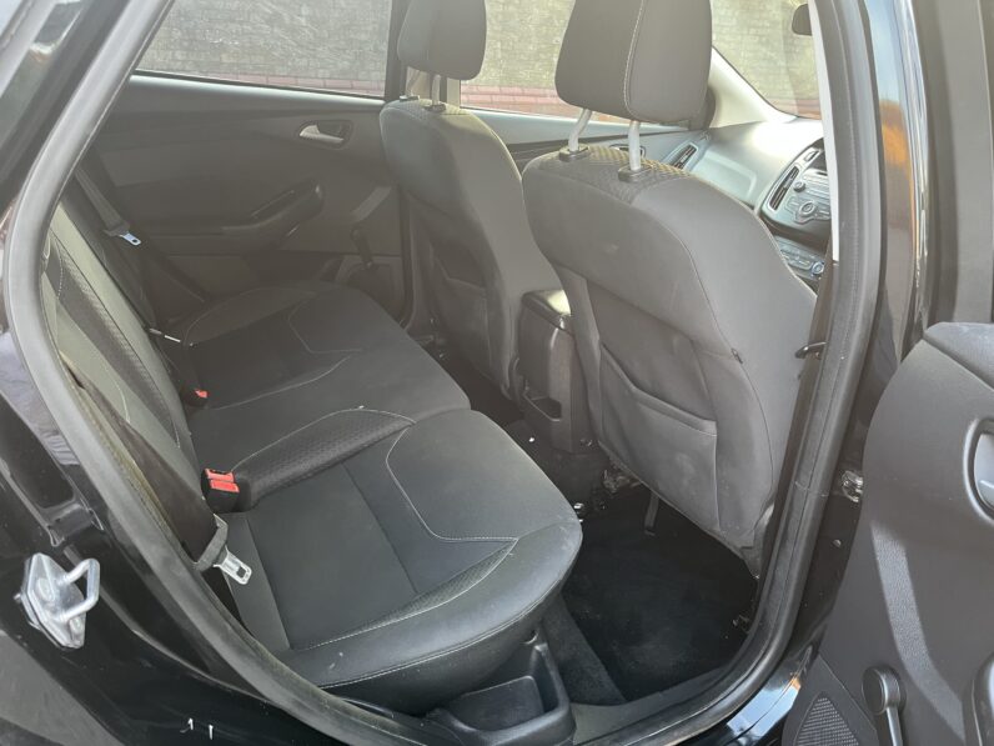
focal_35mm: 26
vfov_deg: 53.1
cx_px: 497
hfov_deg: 67.3
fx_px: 747
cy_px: 373
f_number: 1.6
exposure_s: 1/60
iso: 200
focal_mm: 5.1
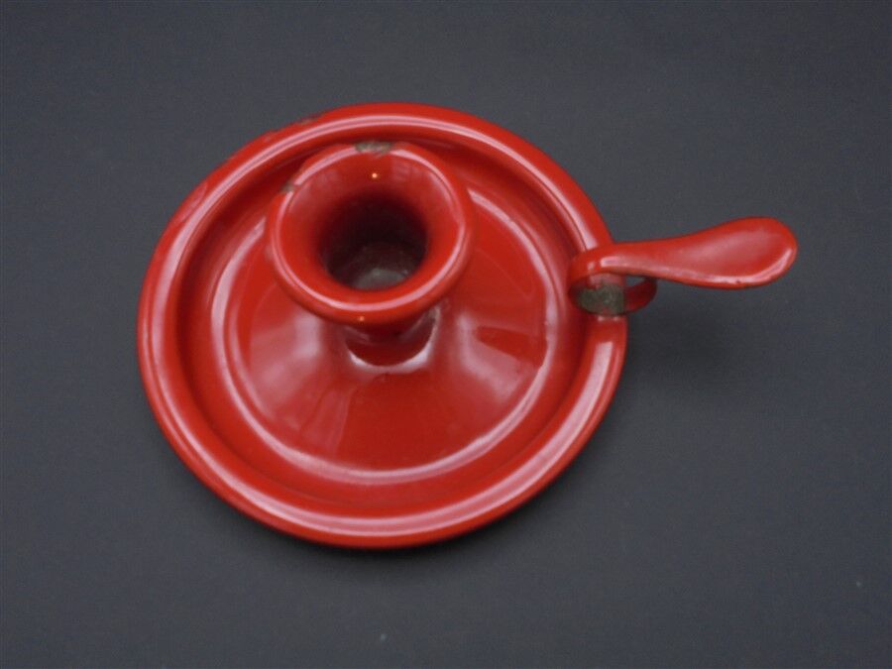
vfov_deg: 41.8
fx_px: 876
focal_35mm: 34
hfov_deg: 54.0
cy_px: 334
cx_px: 446
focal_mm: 6.1
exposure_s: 1/30
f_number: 4
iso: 160
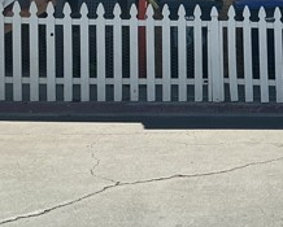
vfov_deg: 17.8
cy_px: -29
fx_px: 696
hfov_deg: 22.0
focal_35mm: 83
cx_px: 289
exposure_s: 1/1786
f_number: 1.8
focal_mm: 3
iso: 25
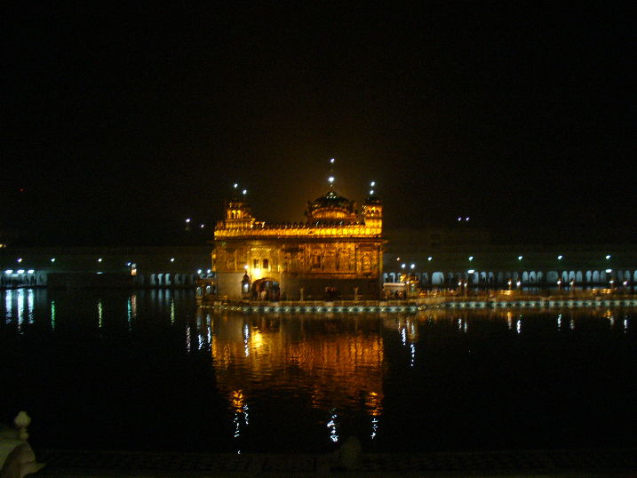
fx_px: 681
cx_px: 318
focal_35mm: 37
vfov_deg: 38.7
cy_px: 239
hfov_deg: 50.1
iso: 200
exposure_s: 1/8
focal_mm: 6.1
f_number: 2.8
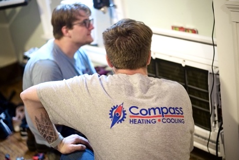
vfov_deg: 27.0
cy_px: 80
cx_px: 120
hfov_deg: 39.6
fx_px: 332
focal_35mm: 50
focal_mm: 50
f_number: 1.8
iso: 1600
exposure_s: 1/80
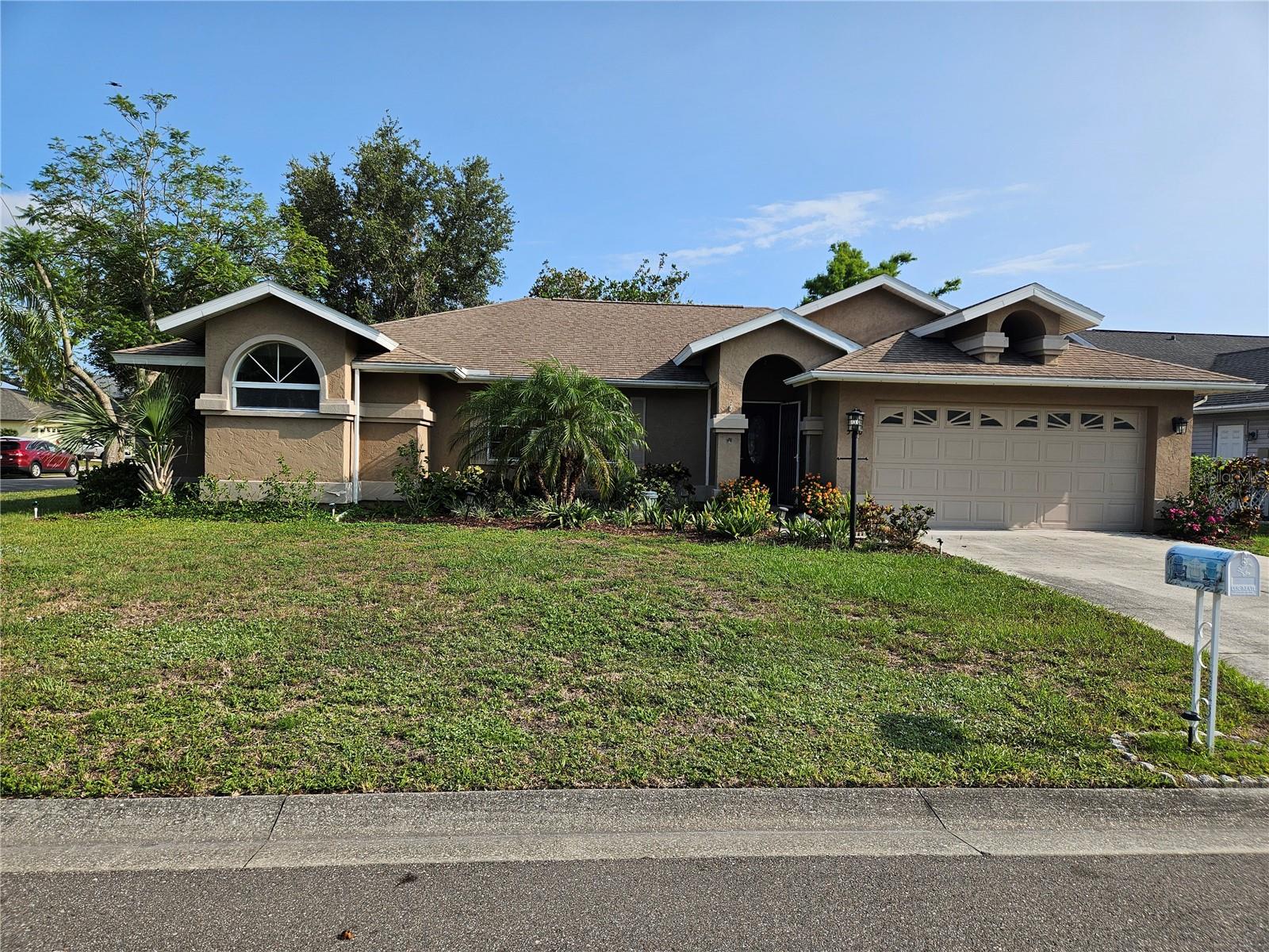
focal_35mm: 23
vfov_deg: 58.9
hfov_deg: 73.9
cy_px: 476
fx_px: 843
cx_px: 634
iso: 25
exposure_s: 1/1920
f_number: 1.8
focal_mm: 5.4
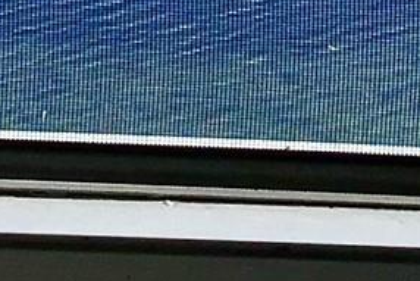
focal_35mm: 231
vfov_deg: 5.7
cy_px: -466
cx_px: 300
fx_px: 2696
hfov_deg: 8.9
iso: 25
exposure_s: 1/831
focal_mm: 3.3
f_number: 2.4
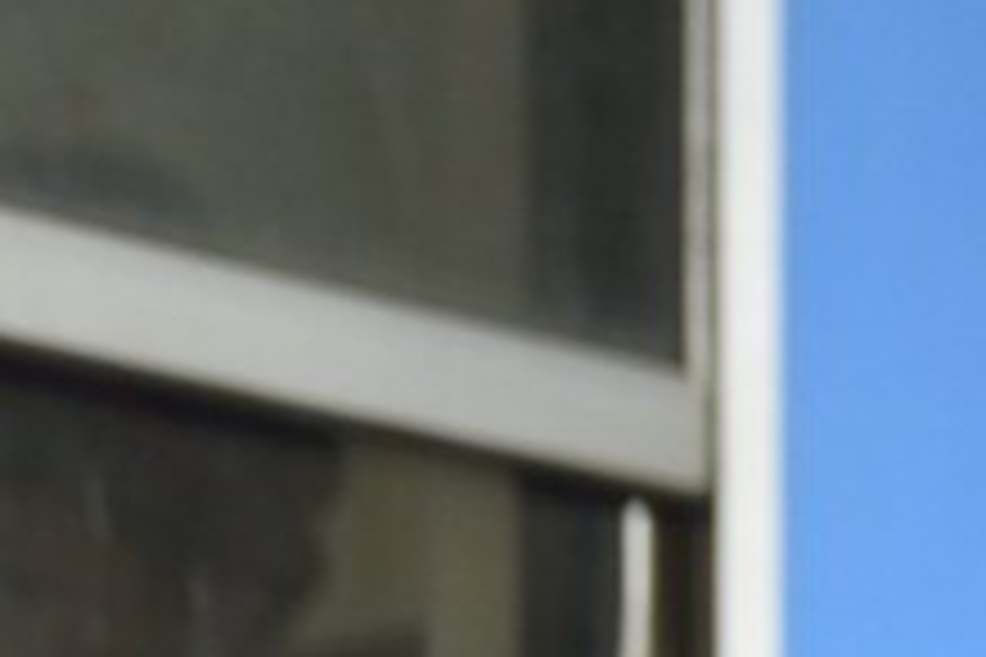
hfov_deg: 4.3
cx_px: -2386
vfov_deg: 3.0
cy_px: 1881
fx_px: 12406
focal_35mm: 453
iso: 800
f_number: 3.5
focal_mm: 62
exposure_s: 1/250
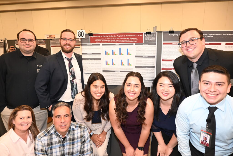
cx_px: 116
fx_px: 155
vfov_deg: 53.1
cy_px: 78
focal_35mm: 24
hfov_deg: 73.7
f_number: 4
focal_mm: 16
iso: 1600
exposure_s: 1/60
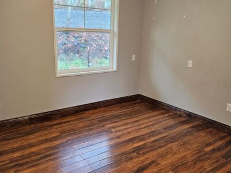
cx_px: 115
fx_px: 207
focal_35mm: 31
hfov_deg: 58.4
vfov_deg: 45.4
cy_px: 85
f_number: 1.7
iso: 800
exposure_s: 1/120
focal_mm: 6.3
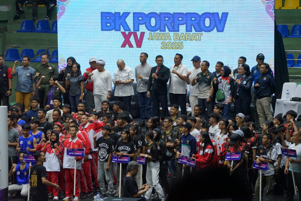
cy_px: 100
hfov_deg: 10.3
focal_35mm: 200
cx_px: 150
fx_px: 1672
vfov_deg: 6.9
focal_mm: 200
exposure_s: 1/500
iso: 3200
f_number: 5.6
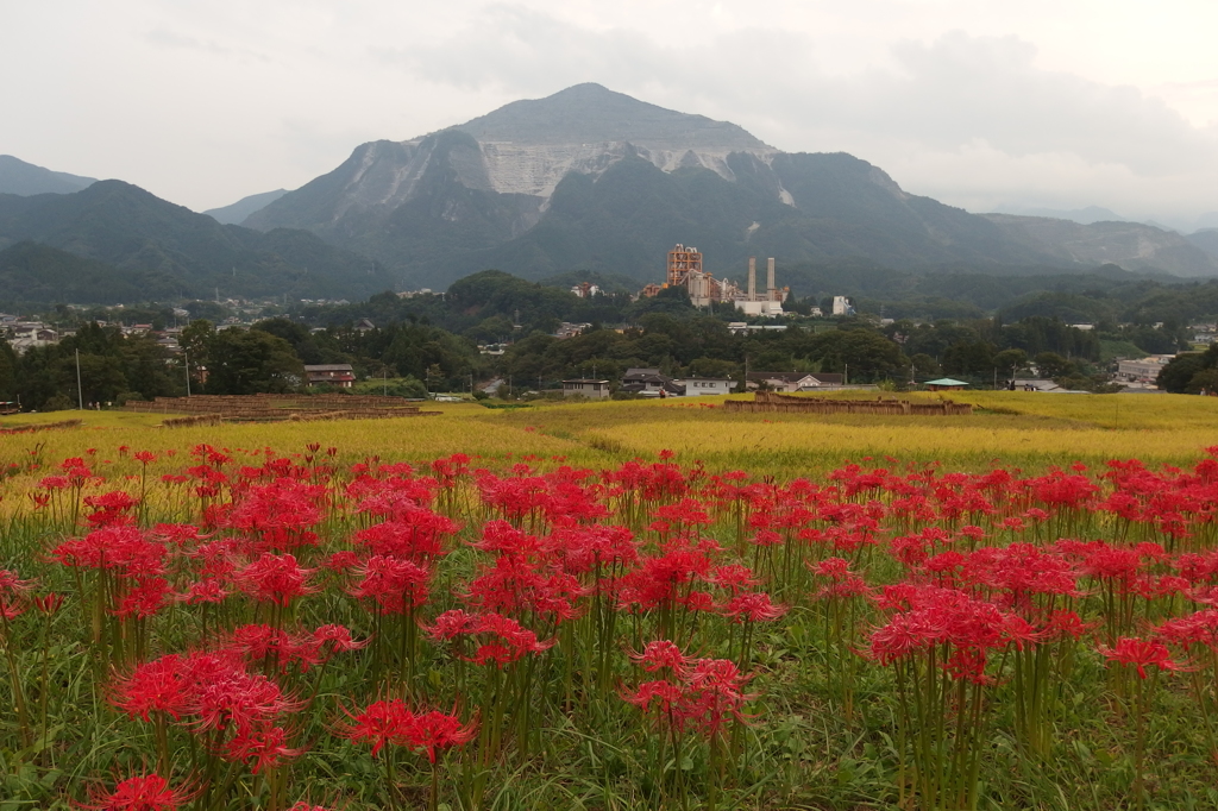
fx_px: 879
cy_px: 406
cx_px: 609
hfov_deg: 69.4
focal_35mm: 26
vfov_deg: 49.5
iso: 100
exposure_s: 1/200
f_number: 2.5
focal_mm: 4.7
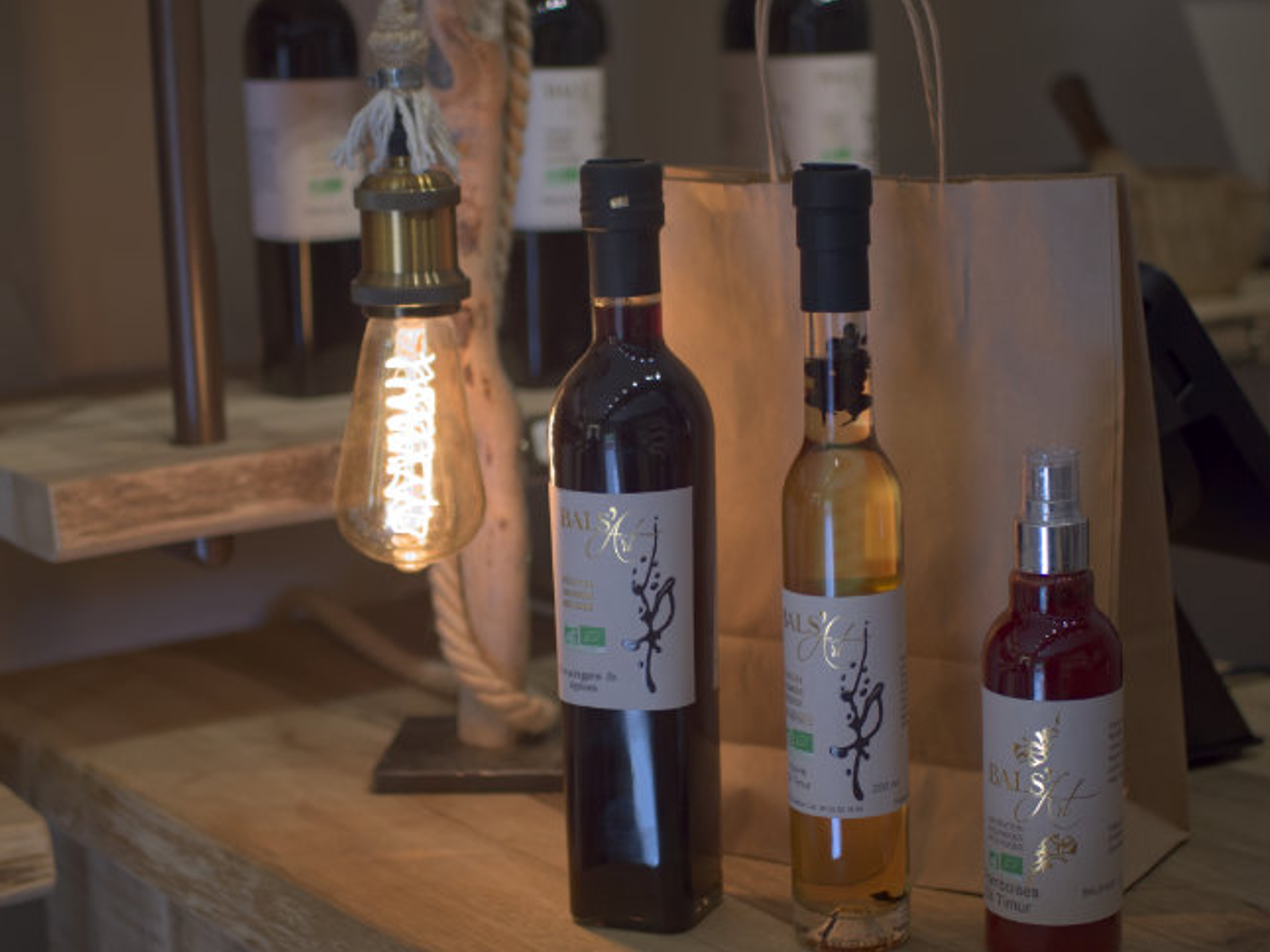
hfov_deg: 31.2
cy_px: 495
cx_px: 629
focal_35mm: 62
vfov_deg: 23.6
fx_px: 2274
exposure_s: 1/125
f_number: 1.7
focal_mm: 25
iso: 200
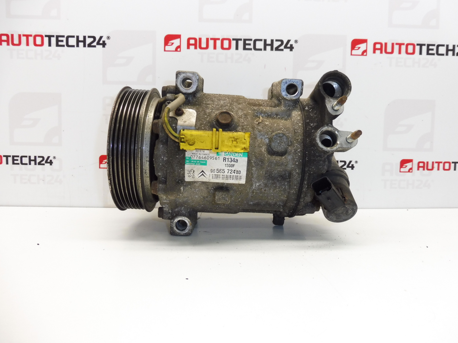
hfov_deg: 71.6
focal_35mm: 24
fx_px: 318
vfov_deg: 56.8
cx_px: 229
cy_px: 172
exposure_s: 1/60
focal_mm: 4.3
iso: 200
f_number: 3.5
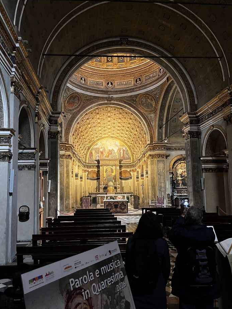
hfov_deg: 48.2
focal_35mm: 29
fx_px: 259
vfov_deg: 61.6
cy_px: 165
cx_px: 104
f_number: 1.6
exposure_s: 1/40
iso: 640
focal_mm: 5.1
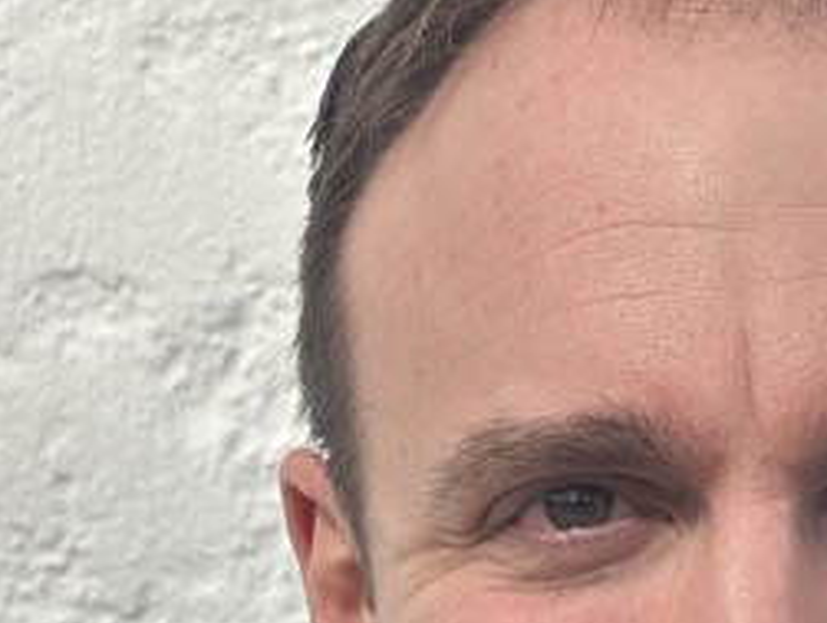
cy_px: 689
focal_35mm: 245
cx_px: 672
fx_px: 5862
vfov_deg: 6.1
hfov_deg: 8.1
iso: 32
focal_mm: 9
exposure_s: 1/455
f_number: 2.8
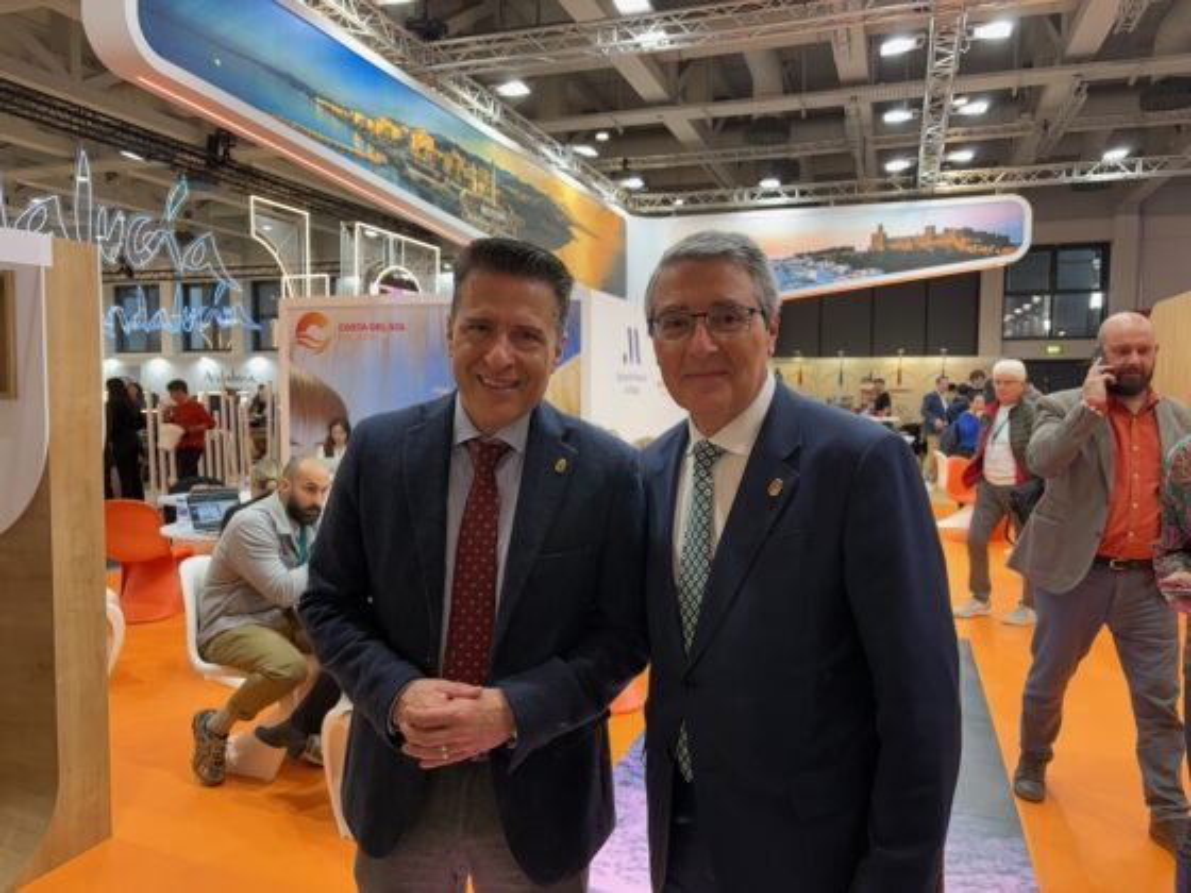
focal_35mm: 26
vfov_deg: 53.1
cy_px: 446
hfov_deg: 67.3
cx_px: 596
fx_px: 895
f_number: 1.6
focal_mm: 5.96
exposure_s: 1/100
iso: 100
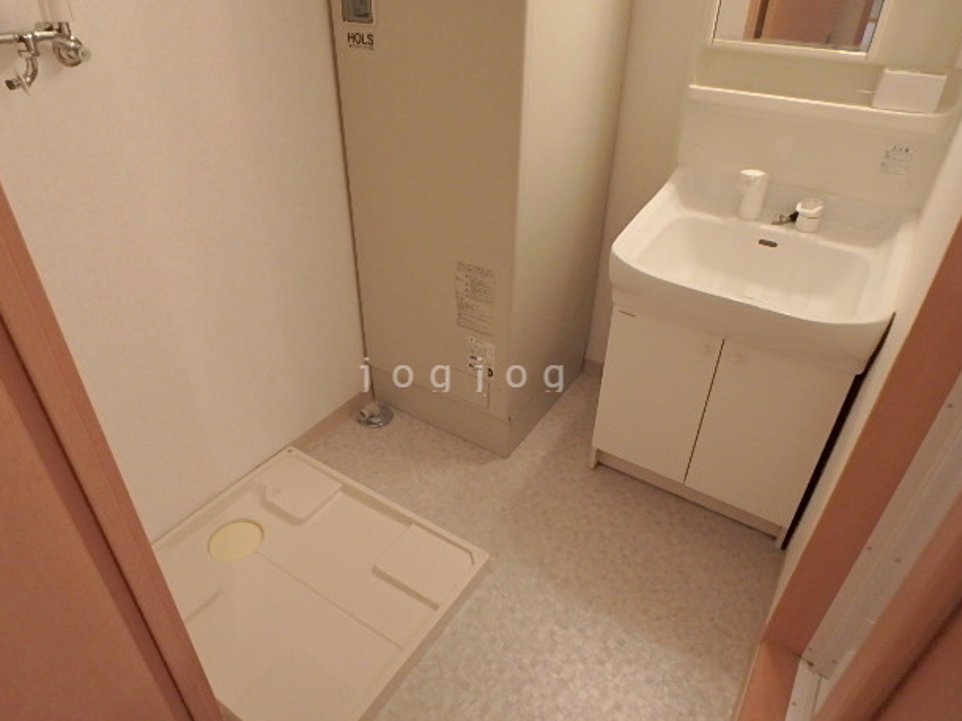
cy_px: 373
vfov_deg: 61.1
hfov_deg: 76.4
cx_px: 464
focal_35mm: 22
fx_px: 611
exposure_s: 1/30
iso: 320
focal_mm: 3.7
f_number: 3.5
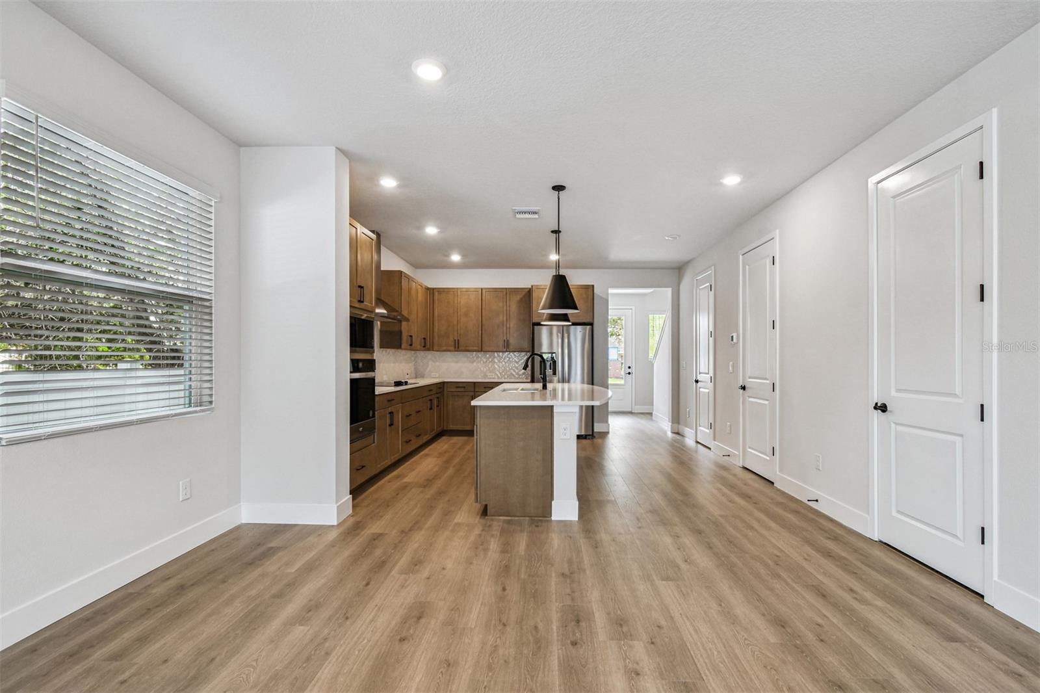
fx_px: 433
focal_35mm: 15
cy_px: 346
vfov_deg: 77.3
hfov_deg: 100.4
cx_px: 520
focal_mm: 10
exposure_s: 1/25
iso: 100
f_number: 7.1
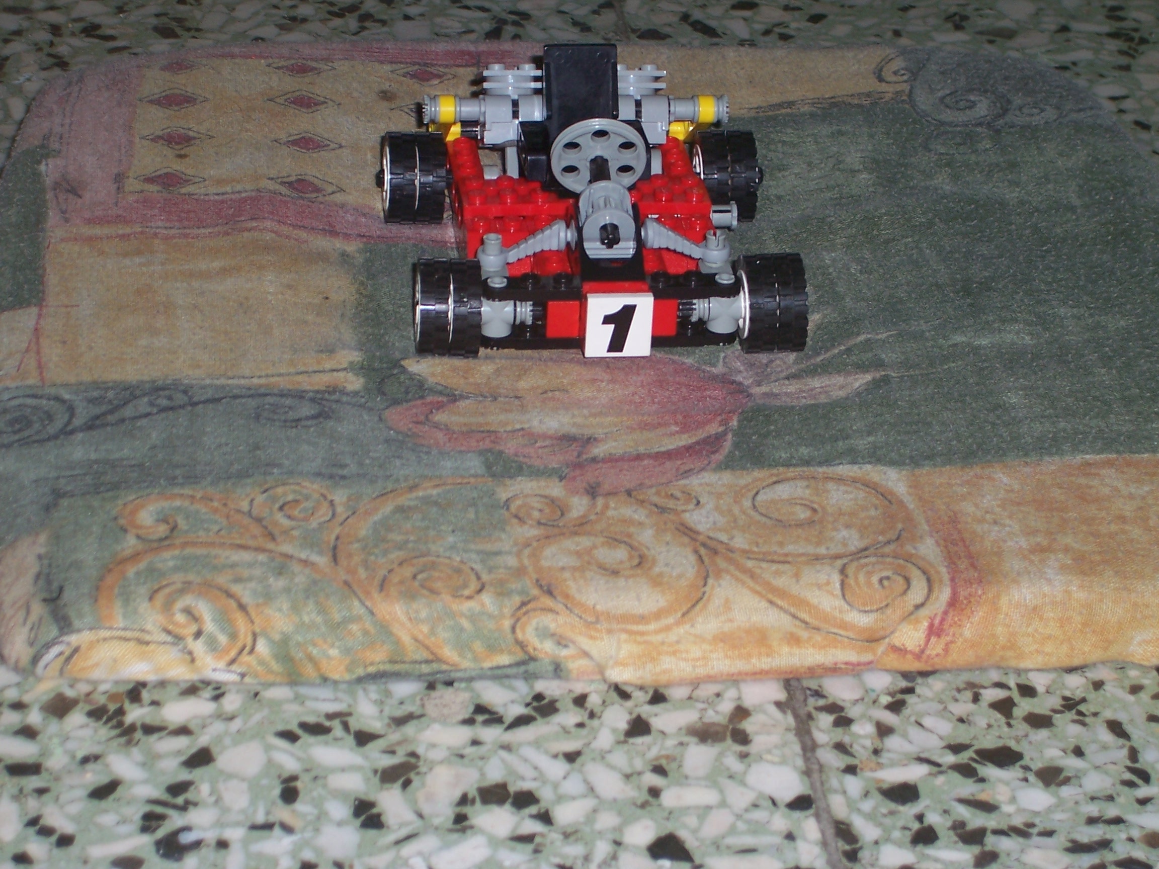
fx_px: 3415
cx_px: 580
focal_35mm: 102
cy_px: 434
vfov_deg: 14.5
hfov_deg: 19.3
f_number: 4.6
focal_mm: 16.8
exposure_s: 1/2
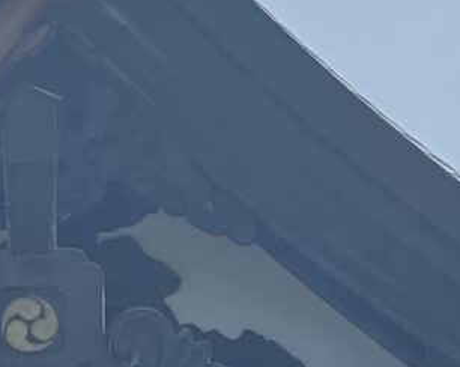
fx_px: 3114
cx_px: 35
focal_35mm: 229
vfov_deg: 6.5
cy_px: 719
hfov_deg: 8.4
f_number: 1.8
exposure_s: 1/3472
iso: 32
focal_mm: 3.99
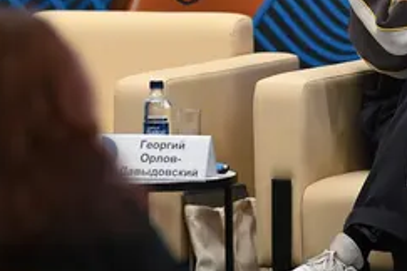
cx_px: 380
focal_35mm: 389
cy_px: 51
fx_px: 4398
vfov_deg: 3.5
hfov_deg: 5.3
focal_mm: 135
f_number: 1.8
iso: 640
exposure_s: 1/250
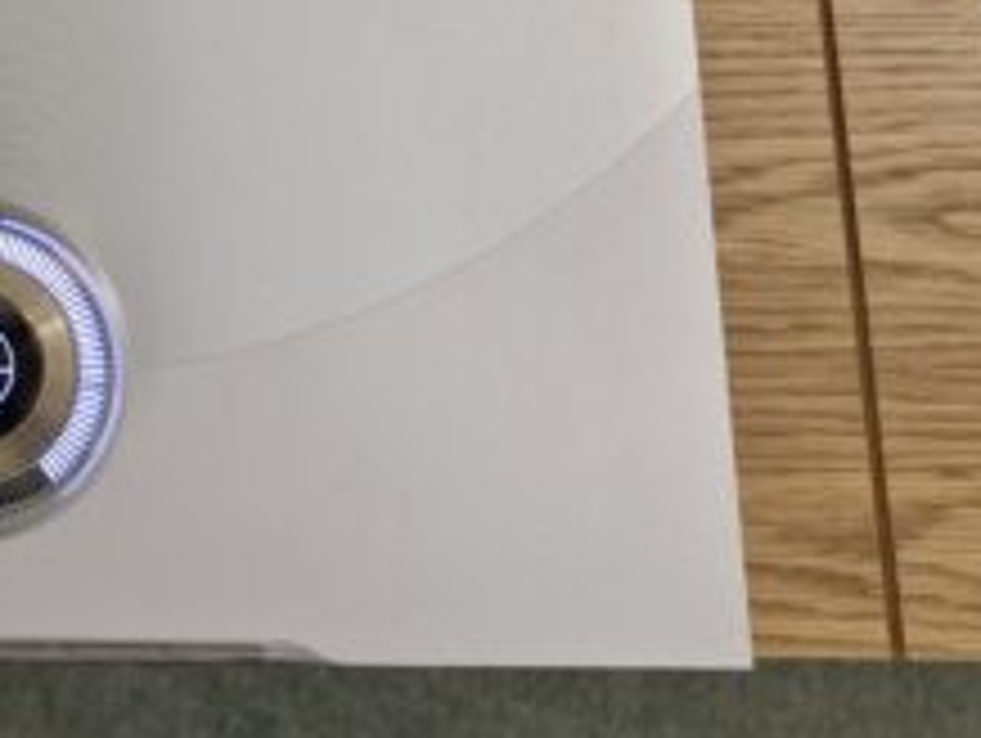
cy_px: -86
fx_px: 1532
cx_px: -76
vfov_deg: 25.1
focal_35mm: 54
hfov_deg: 31.8
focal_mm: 5.54
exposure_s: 1/100
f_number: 1.8
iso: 64
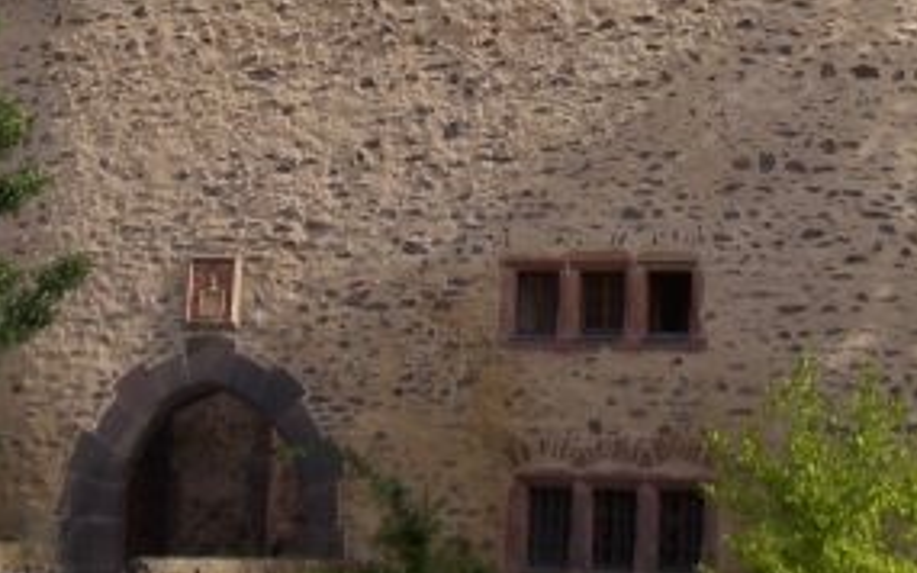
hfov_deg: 20.0
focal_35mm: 104
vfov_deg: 12.1
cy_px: -251
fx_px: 2599
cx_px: 586
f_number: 4.3
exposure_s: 1/320
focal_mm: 5.8
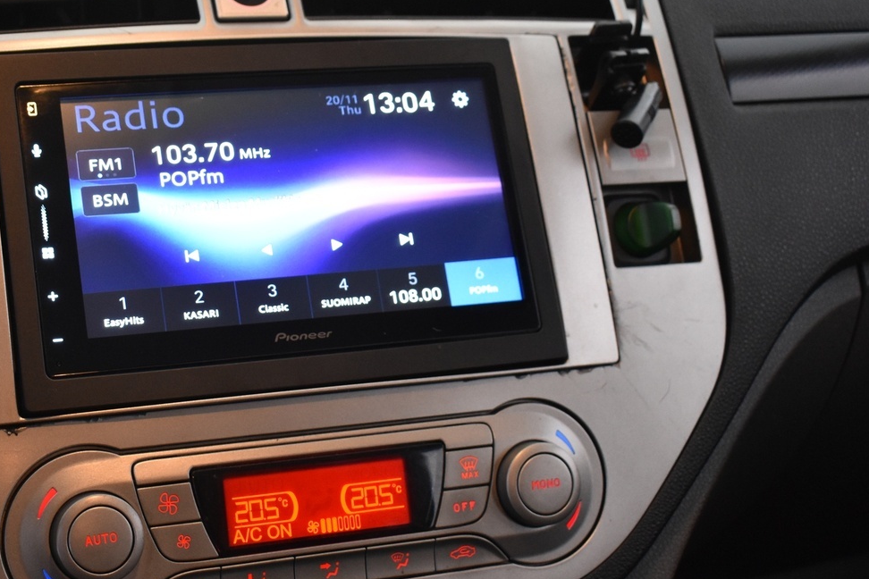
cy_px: 284
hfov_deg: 32.5
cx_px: 174
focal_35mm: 60
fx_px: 1448
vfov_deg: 22.6
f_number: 5
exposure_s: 1/15
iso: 1250
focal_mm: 24
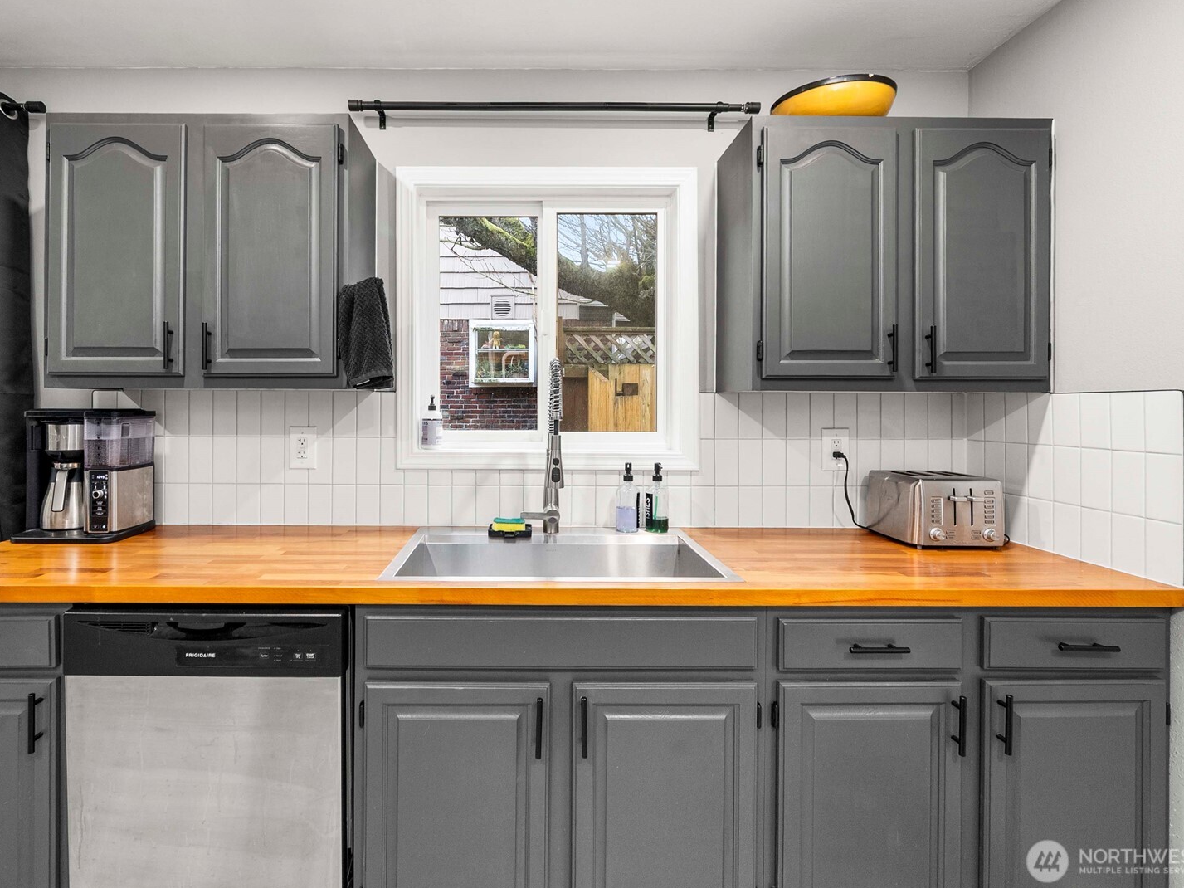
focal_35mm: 16
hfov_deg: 94.1
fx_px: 547
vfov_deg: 78.1
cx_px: 525
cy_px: 424
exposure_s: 1/60
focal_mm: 14
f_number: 7.1
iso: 400
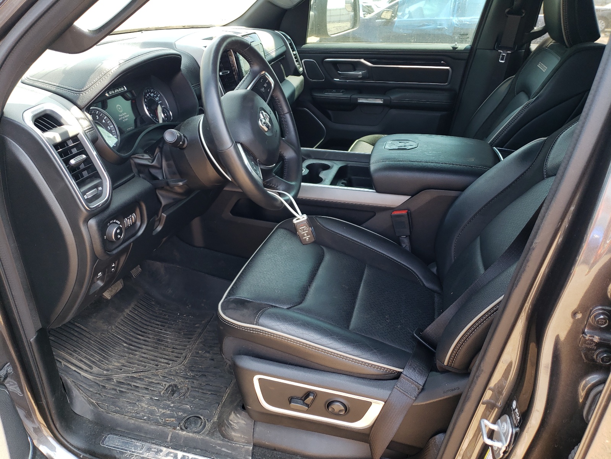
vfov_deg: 53.1
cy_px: 230
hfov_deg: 67.3
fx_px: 459
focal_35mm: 26
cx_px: 306
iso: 50
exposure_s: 1/120
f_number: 1.5
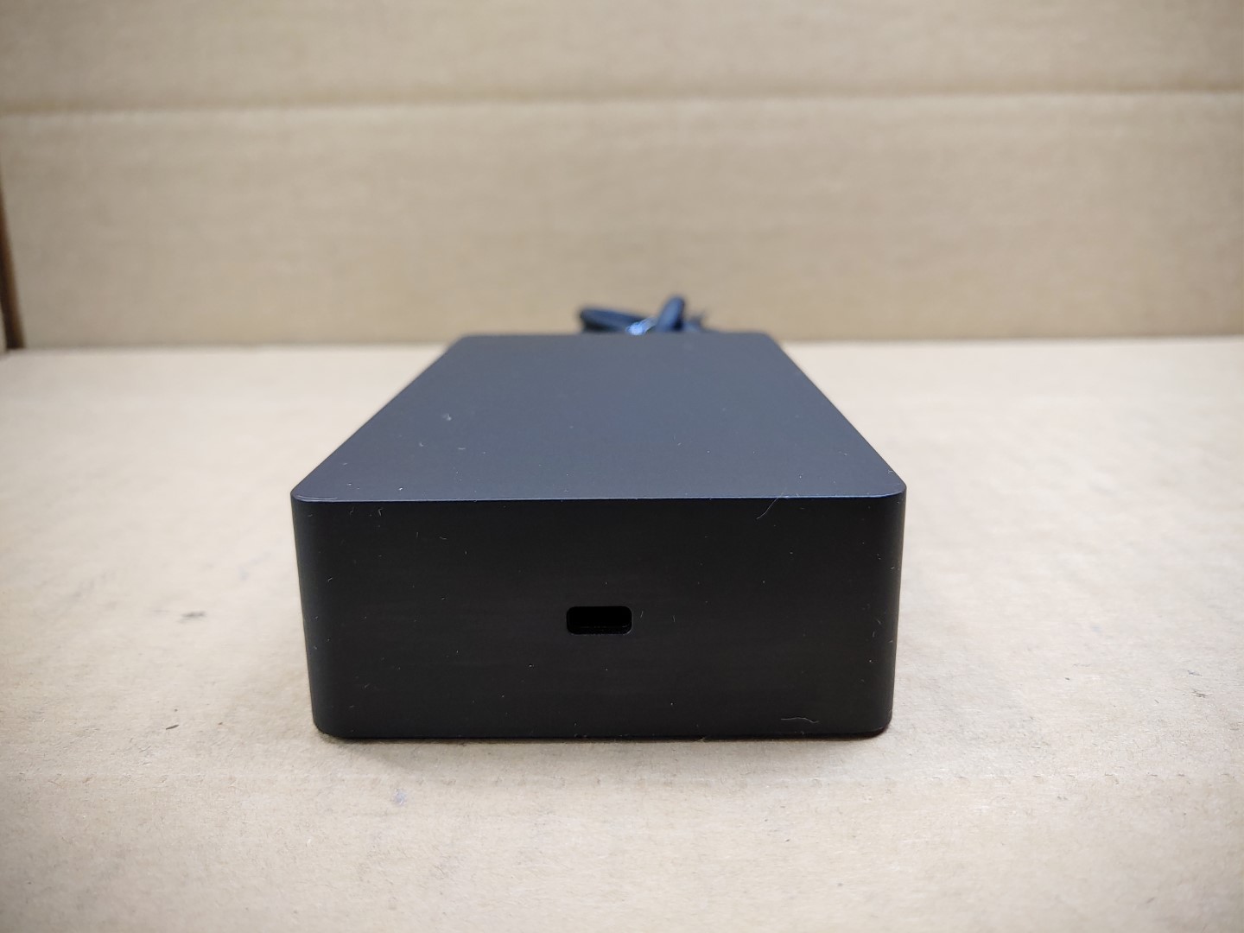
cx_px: 622
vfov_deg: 53.1
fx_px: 934
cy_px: 466
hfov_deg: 67.3
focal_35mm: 26
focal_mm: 4.36
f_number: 1.8
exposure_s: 1/120
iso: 50
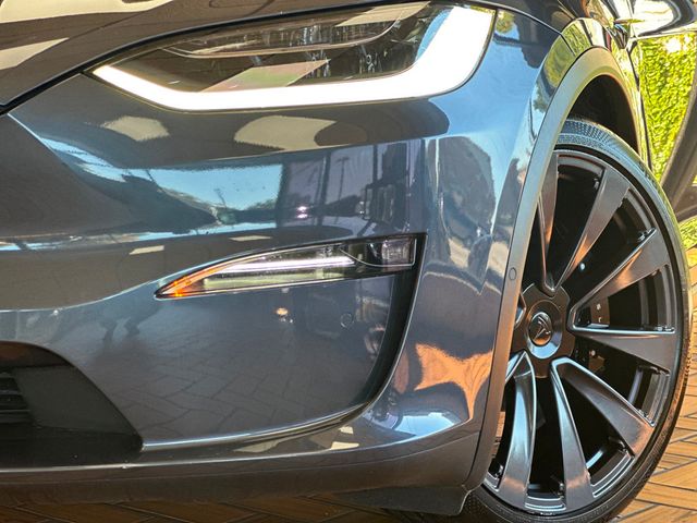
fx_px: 1550
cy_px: 262
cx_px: 348
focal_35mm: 77
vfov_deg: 19.1
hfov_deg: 25.3
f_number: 2.8
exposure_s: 1/120
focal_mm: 9
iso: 160
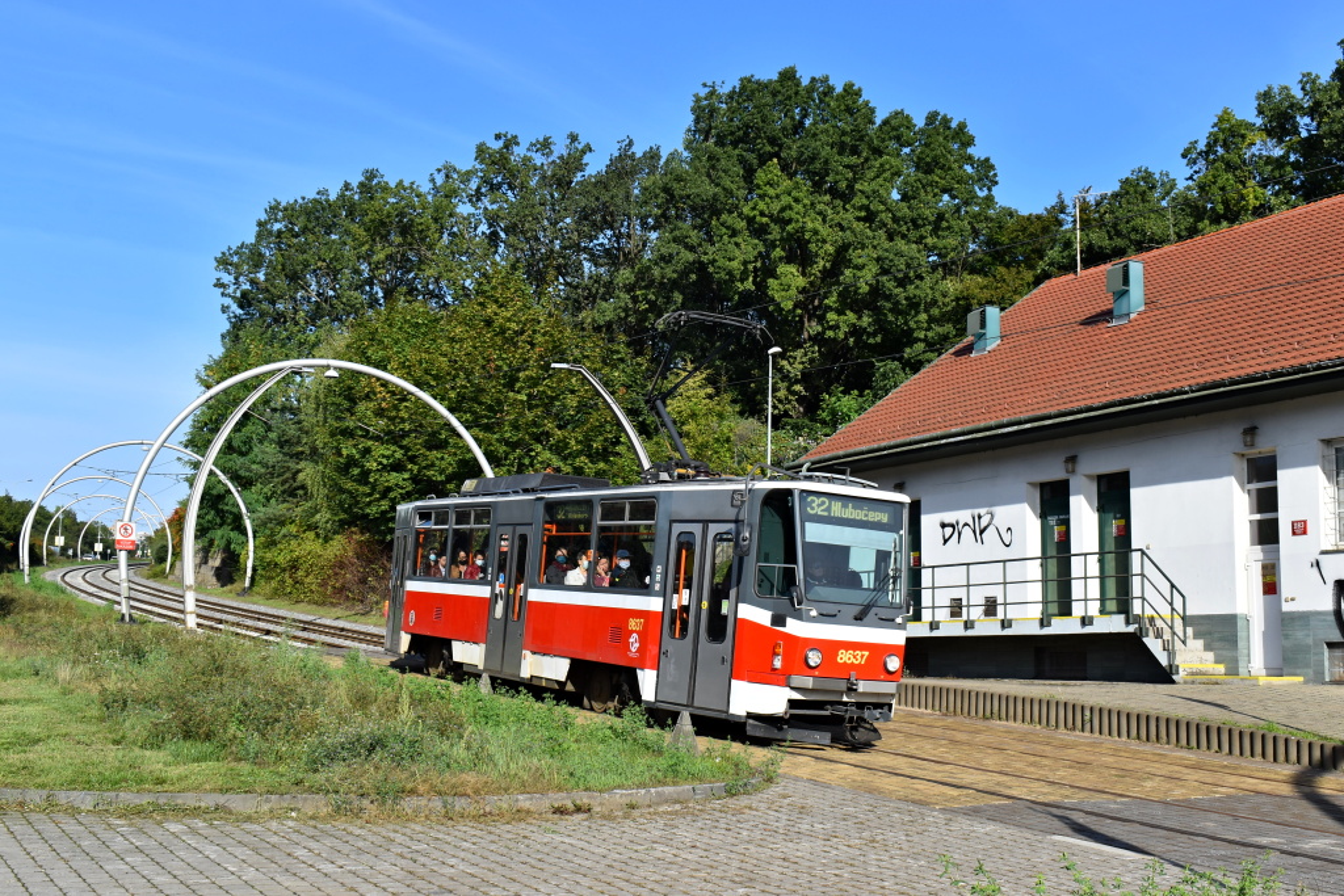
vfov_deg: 34.2
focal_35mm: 39
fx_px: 1456
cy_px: 448
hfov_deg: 49.5
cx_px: 672
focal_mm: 26
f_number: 10
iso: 200
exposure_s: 1/400
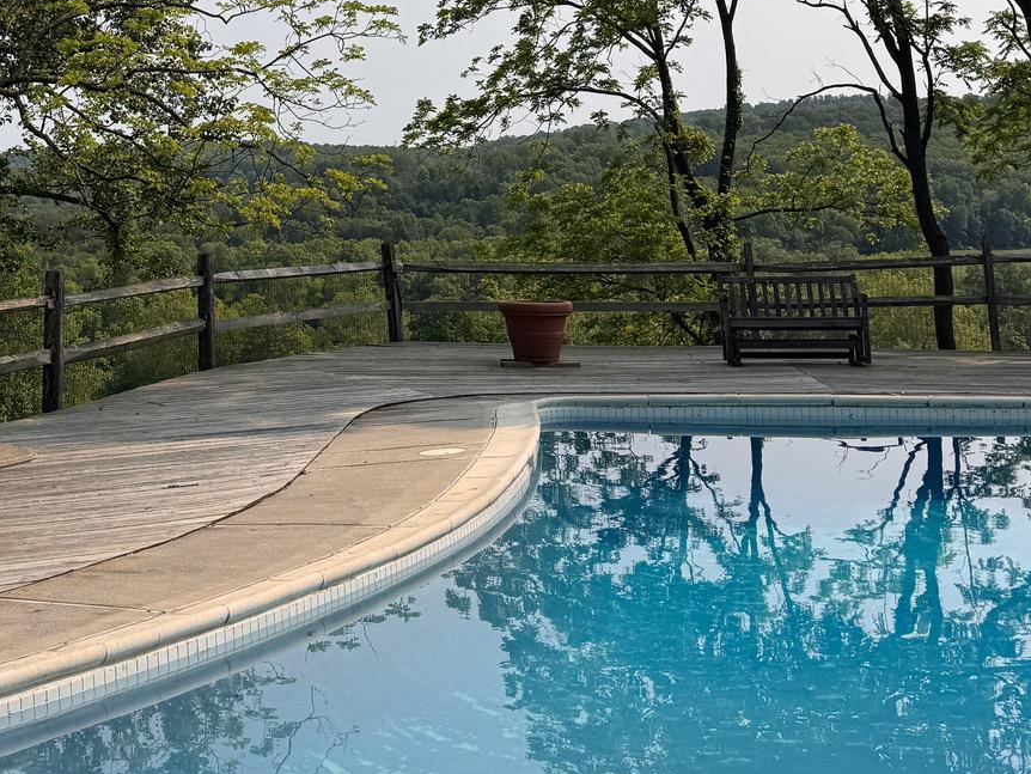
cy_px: -18
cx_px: 209
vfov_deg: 24.4
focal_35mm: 57
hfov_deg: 32.8
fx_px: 1698
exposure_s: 1/5814
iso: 80
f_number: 1.78
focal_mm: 6.76
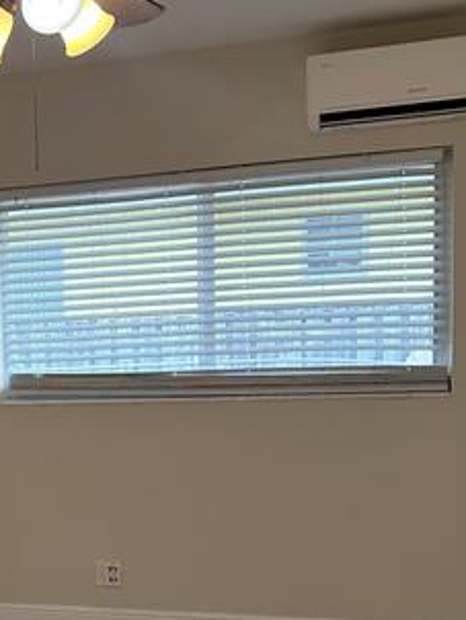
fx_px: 1093
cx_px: -70
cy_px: 470
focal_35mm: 61
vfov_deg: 31.1
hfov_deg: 22.5
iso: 100
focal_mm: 6.86
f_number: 1.78
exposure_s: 1/120
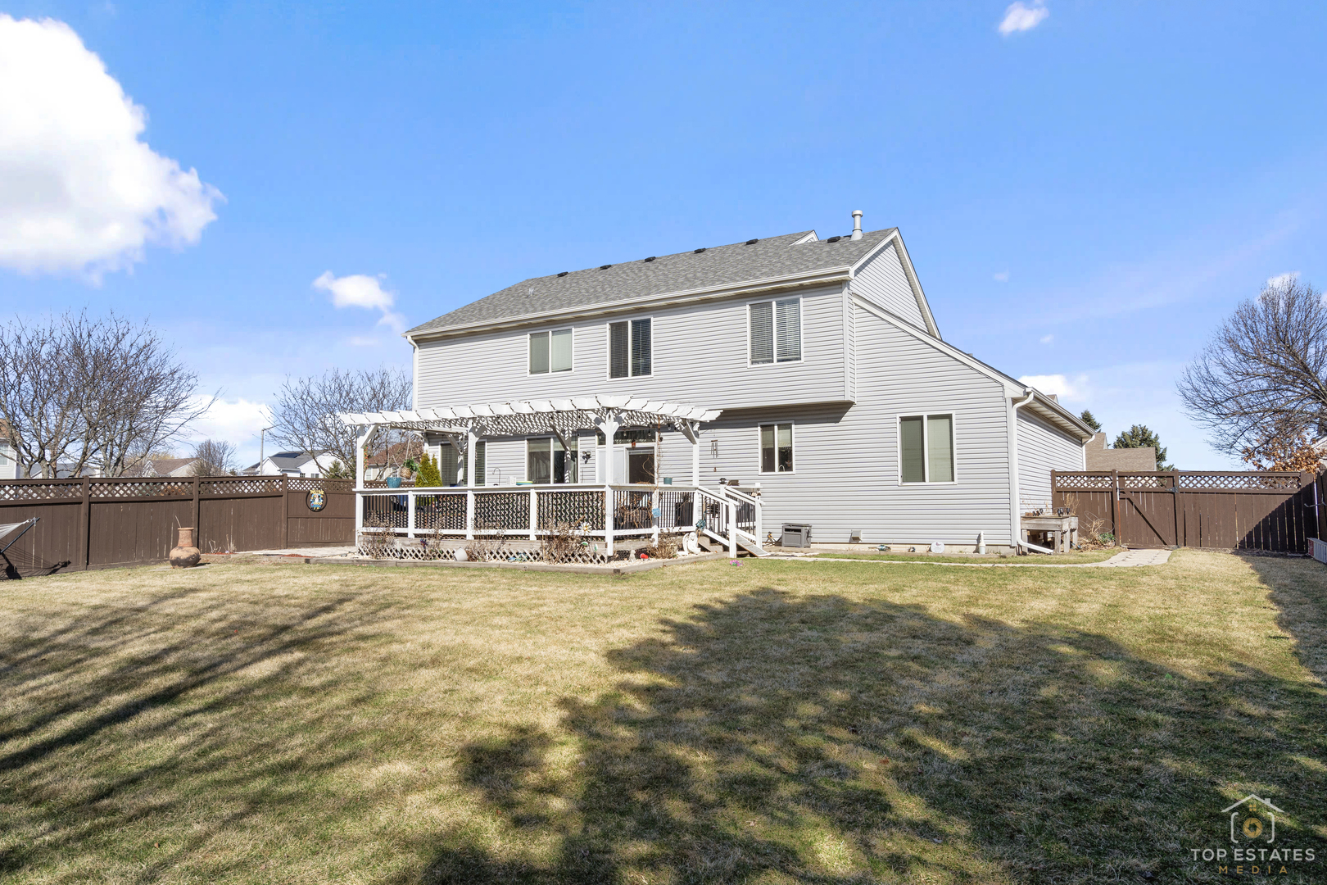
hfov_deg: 73.7
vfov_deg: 53.1
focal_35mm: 24
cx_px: 664
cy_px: 442
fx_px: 885
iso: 200
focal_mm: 24
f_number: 10
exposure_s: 1/250
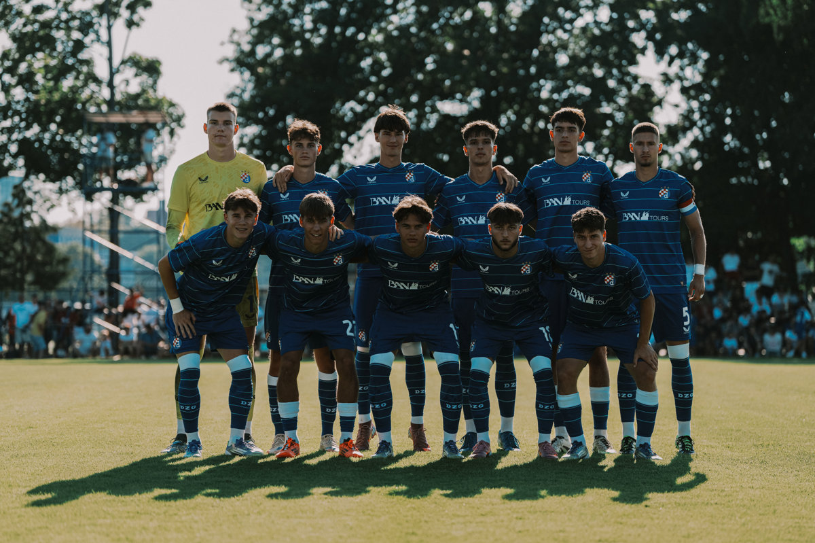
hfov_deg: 18.1
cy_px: 272
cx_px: 408
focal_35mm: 113
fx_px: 2557
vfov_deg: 12.1
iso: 100
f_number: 2.8
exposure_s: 1/1000
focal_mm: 113
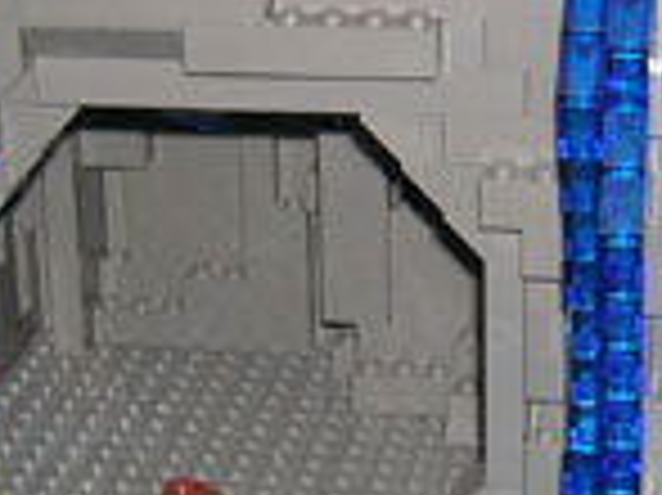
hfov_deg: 17.0
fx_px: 2217
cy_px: 187
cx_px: 423
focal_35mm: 116
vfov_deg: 12.7
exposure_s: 1/60.1
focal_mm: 5.7
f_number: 2.9
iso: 50
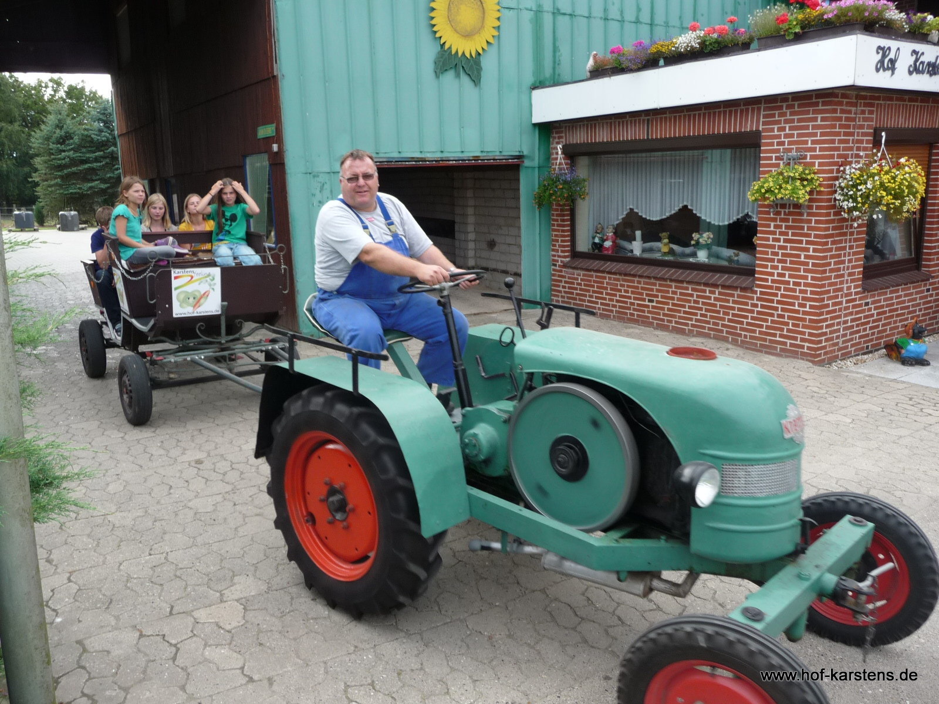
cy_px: 352
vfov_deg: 49.7
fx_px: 760
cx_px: 470
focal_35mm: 28
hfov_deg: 63.4
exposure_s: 1/200
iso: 100
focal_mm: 4.7
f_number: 3.3
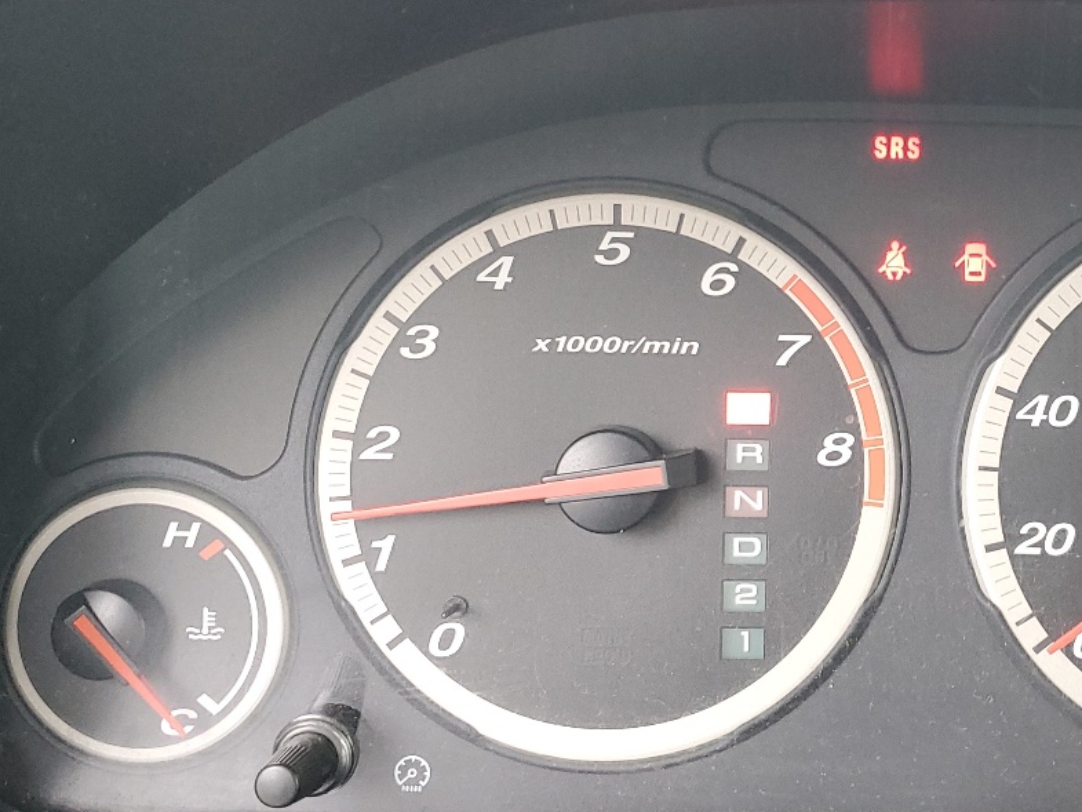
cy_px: 429
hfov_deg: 34.9
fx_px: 1657
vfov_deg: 27.5
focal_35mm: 53
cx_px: 882
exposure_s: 1/60.2
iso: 148
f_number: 1.5
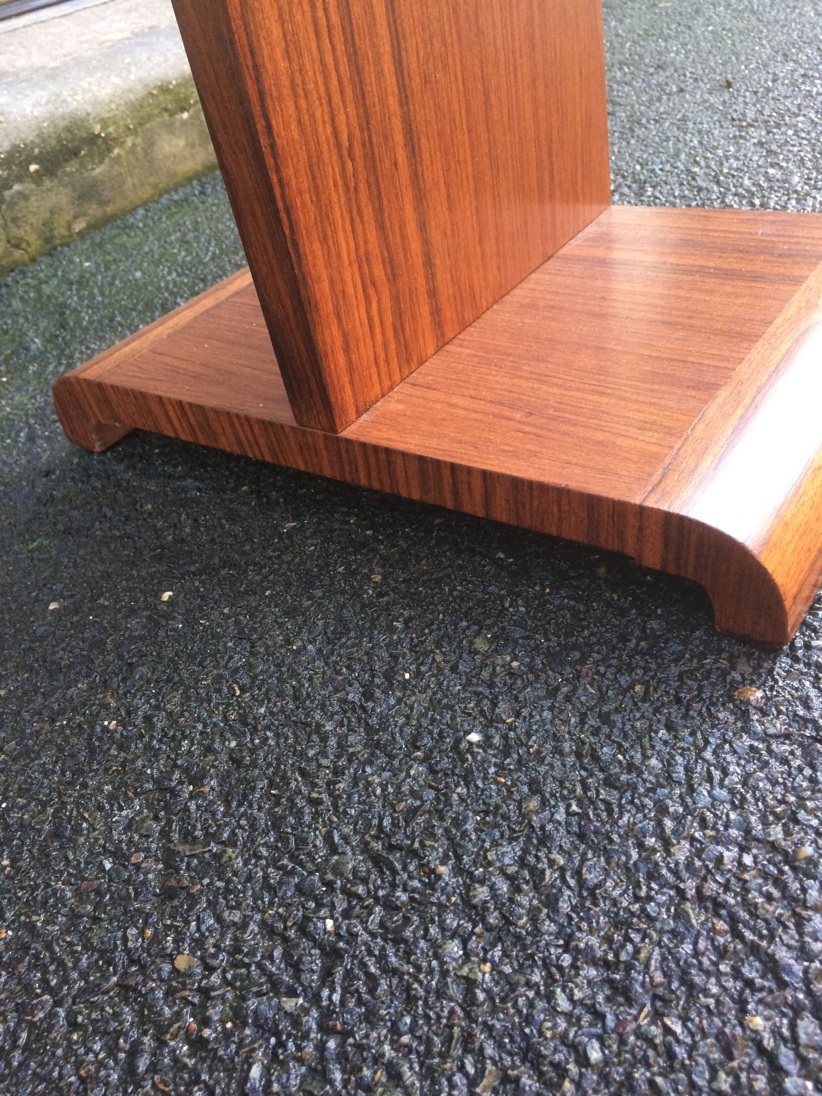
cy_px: 548
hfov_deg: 48.2
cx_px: 411
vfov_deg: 61.7
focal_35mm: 29
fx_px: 918
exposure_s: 1/33
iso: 80
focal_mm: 4.15
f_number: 2.2
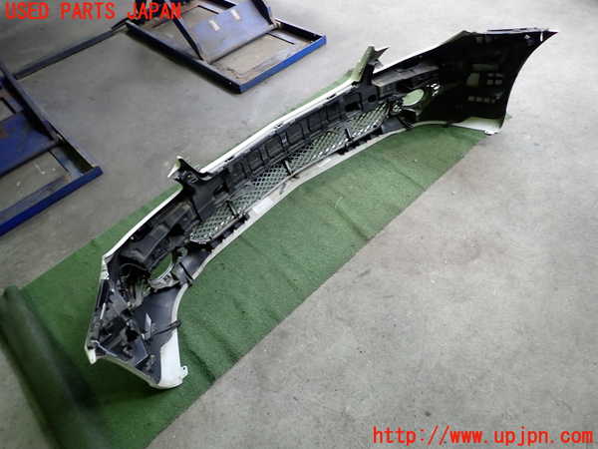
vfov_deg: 54.9
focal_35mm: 25
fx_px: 432
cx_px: 299
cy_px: 224
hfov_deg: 69.4
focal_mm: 4.5
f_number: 2
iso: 200
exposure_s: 1/50
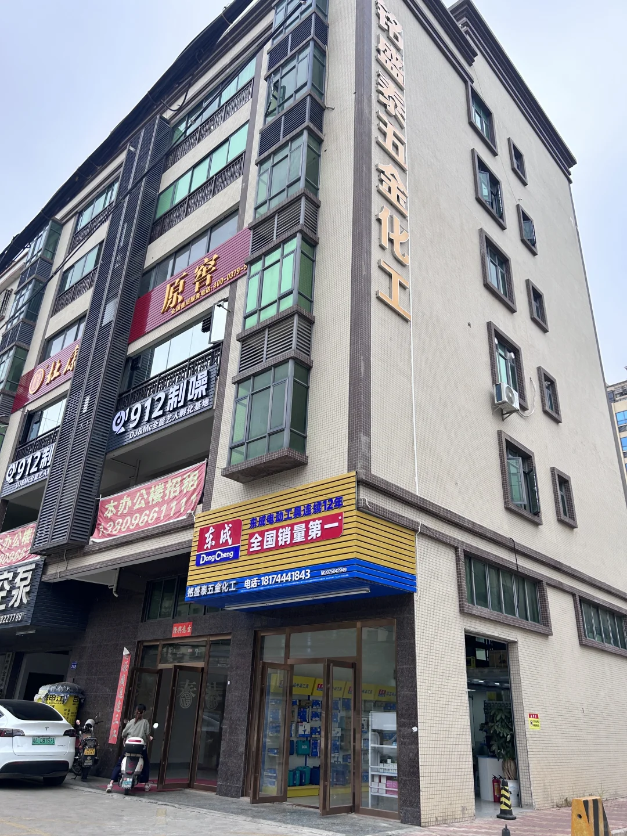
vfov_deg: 67.3
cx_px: 314
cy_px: 418
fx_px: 628
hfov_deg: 53.1
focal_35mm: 26
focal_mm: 5.7
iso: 50
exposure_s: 1/607
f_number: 1.5
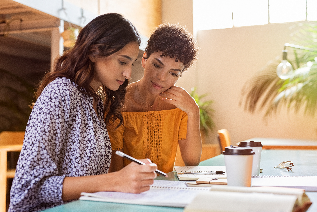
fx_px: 440
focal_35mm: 50
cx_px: 158
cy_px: 106
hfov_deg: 39.6
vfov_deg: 27.0
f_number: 2.8
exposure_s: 1/160
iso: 320
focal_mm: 50
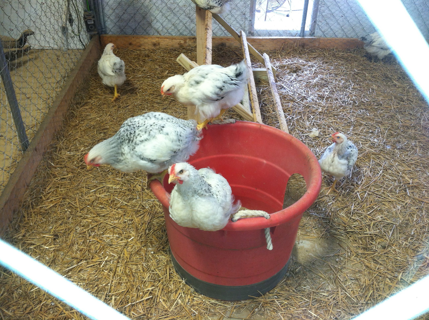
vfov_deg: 40.6
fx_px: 433
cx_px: 214
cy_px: 160
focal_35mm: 35
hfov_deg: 52.7
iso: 80
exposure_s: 1/15
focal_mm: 3.85
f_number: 2.8
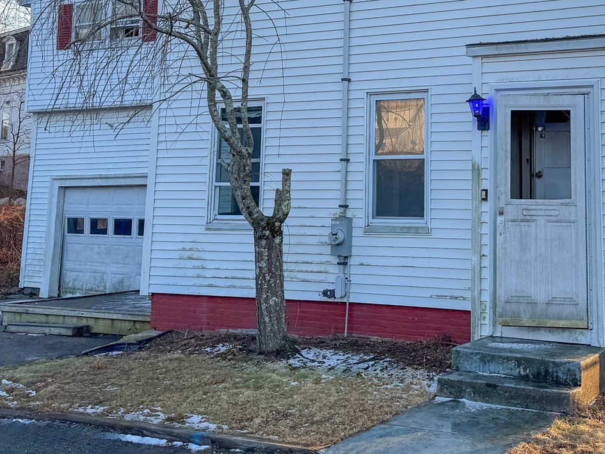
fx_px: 909
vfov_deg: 27.4
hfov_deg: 36.0
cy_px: 76
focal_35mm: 52
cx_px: 449
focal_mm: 6.76
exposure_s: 1/950
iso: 80
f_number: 1.8
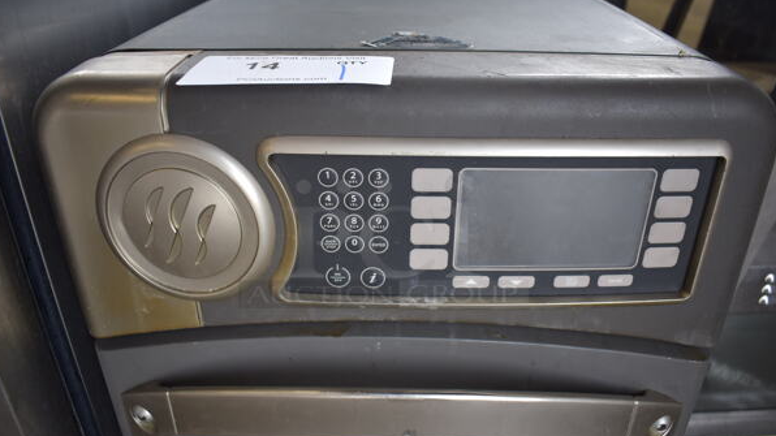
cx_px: 384
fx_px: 597
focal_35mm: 29
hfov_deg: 66.1
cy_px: 239
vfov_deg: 40.1
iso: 360
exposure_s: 1/125
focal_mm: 18
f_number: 3.5
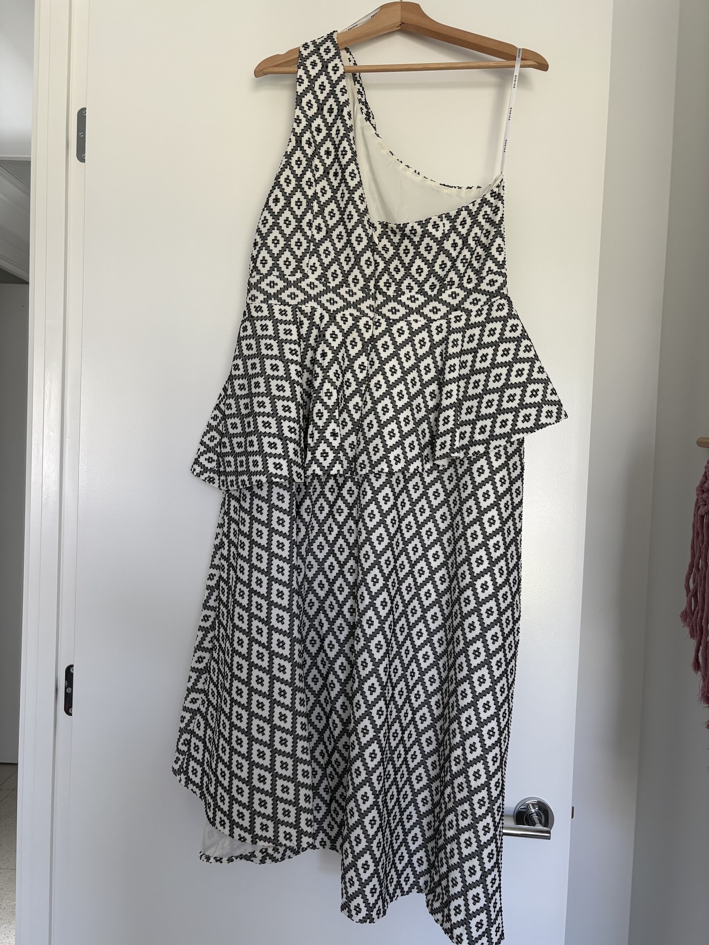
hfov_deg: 53.1
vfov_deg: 67.3
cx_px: 354
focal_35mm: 26
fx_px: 710
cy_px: 472
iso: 100
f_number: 1.6
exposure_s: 1/122
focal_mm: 5.96
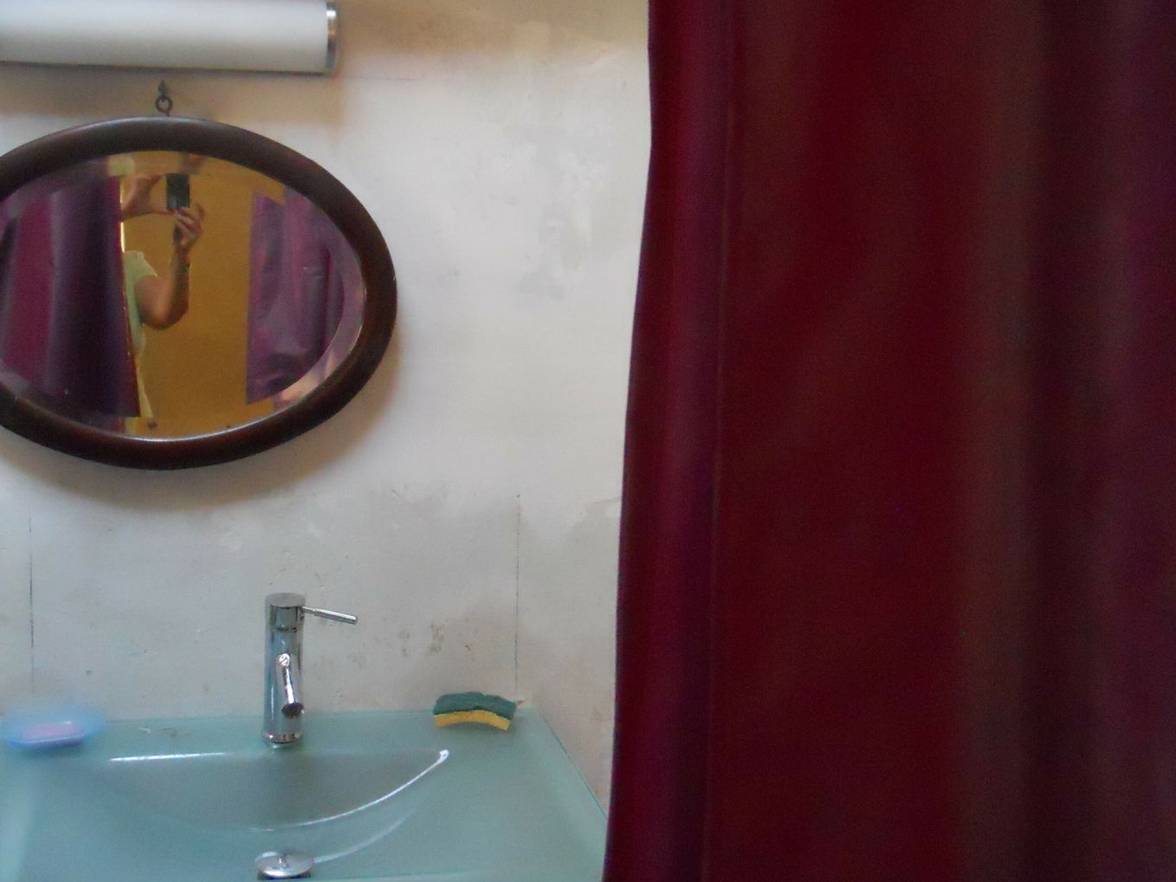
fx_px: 1121
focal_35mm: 33
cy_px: 503
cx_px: 485
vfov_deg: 42.8
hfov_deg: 55.0
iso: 800
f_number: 2.7
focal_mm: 5
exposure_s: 1/125
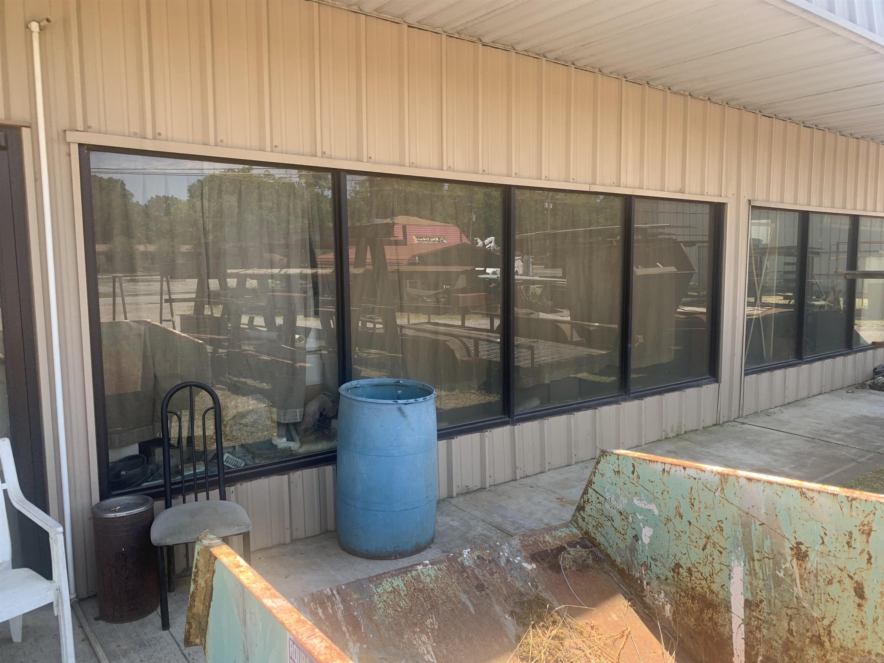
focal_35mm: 26
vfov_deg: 53.1
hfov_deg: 67.3
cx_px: 442
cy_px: 332
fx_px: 664
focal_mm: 4.25
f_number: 1.8
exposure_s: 1/224
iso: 25
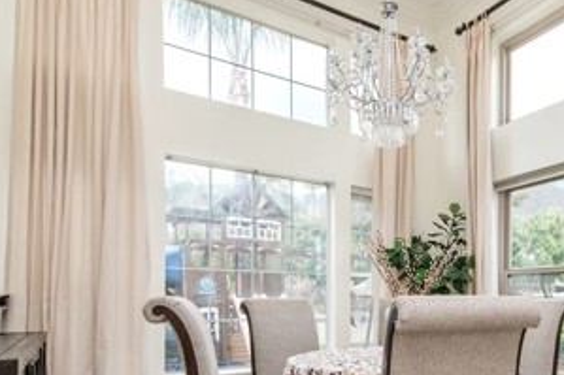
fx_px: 470
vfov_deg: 41.7
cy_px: 300
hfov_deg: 59.0
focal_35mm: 30
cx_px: 417
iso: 200
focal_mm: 14
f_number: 5
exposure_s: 1/100
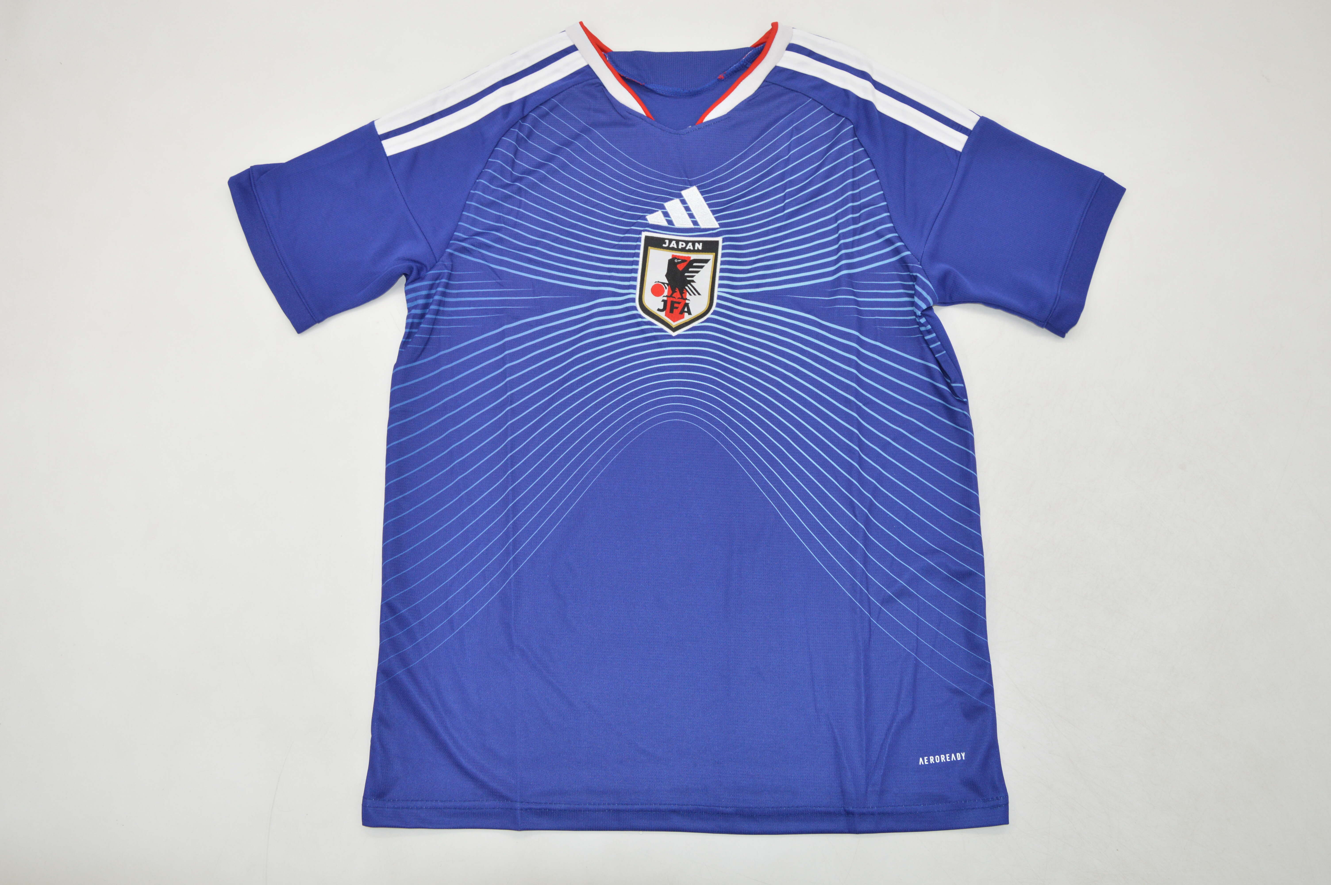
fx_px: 1164
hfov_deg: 59.5
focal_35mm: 32
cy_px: 442
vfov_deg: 41.6
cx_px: 666
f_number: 7.1
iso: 400
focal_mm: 21
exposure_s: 1/200
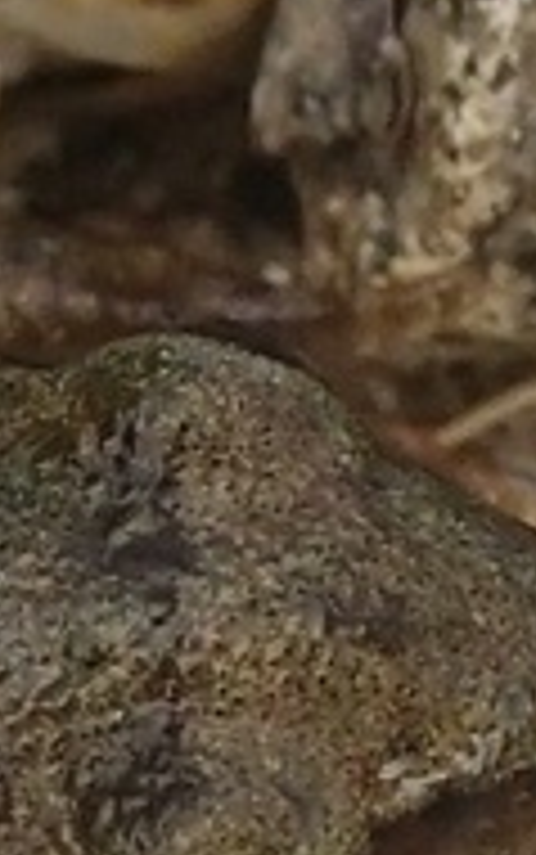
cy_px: 850
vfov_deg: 6.3
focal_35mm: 330
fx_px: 7701
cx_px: -441
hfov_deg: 4.0
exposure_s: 1/500
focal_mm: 13.47
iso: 400
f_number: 5.6
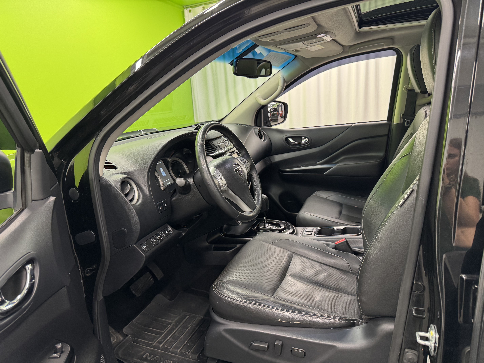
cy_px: 182
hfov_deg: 71.6
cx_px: 242
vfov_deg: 56.8
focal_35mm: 24
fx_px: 336
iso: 250
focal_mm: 6.76
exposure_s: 1/50
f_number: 1.78
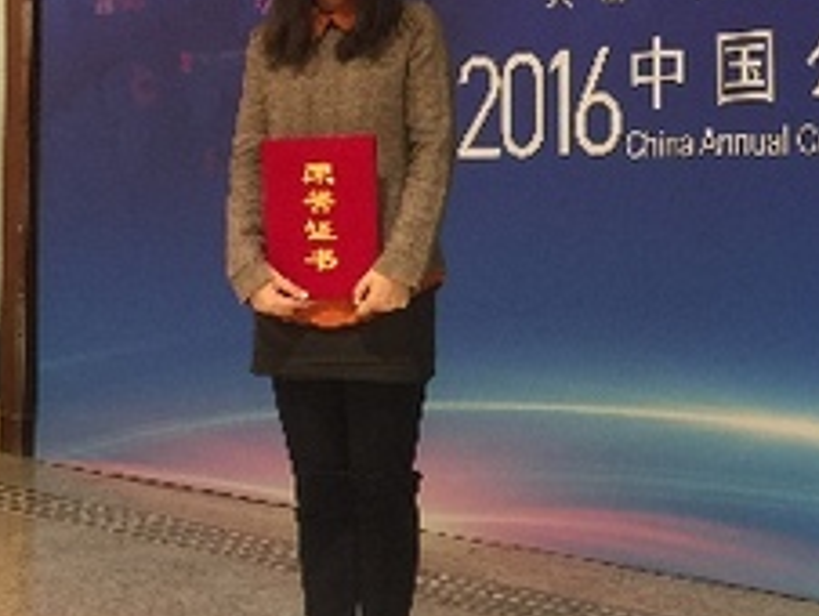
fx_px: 1705
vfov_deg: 20.3
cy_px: 158
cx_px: 553
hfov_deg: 26.8
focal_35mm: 72
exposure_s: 1/17
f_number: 2.2
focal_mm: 4.15
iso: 100
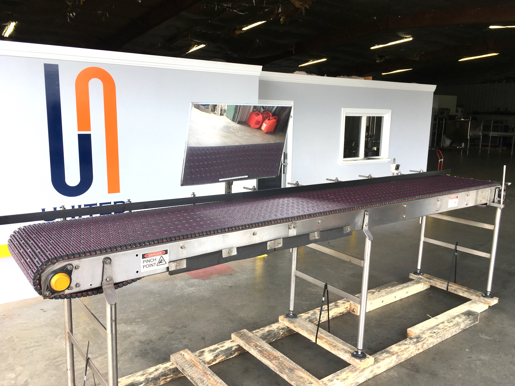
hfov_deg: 61.7
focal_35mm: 29
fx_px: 431
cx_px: 258
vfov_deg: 48.2
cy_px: 193
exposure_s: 1/195
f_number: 2.2
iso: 25
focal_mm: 4.15
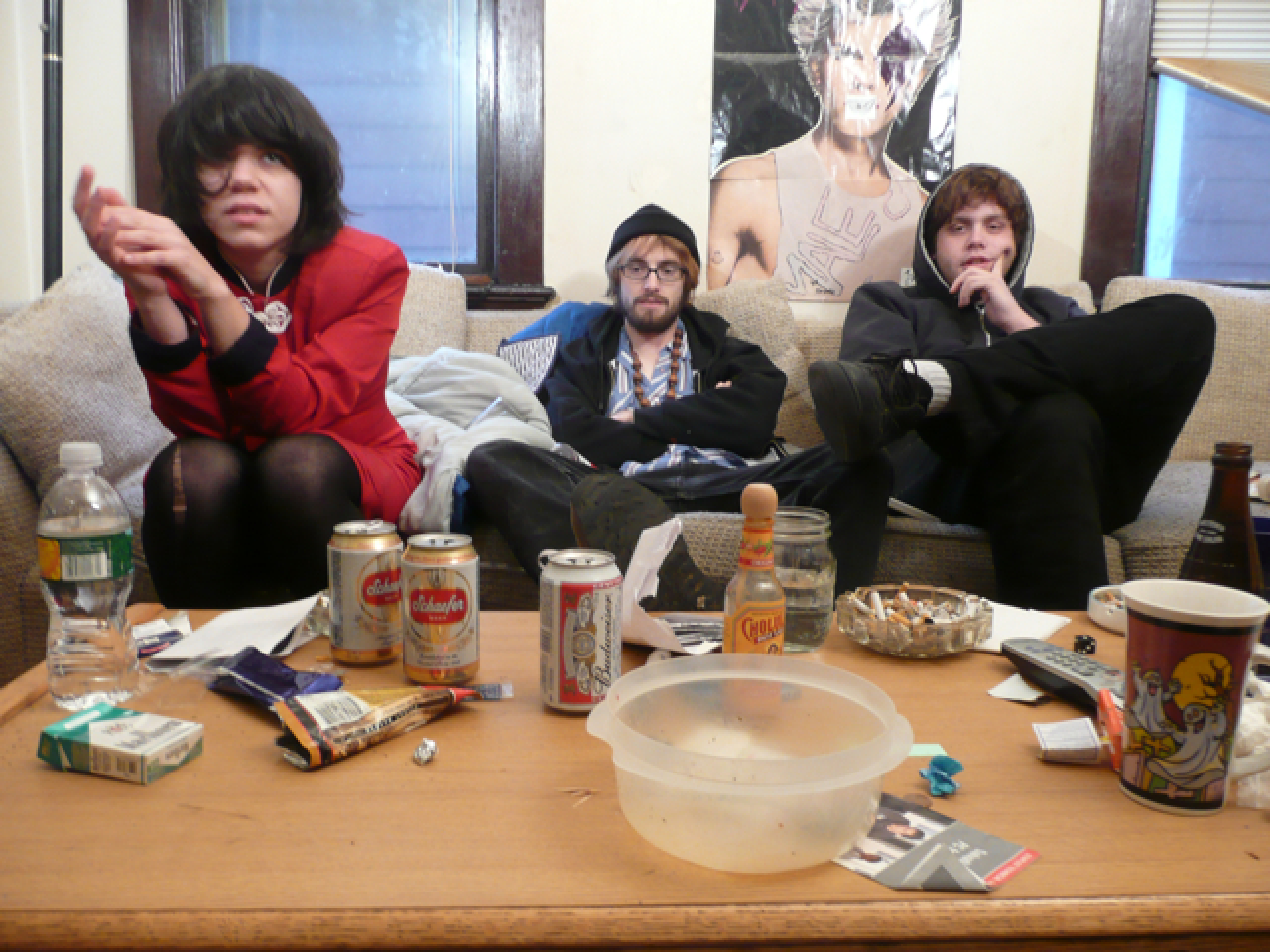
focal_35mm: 28
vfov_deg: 49.7
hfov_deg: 63.4
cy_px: 476
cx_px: 635
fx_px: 1027
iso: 200
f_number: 3.3
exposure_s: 1/8
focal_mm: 4.6
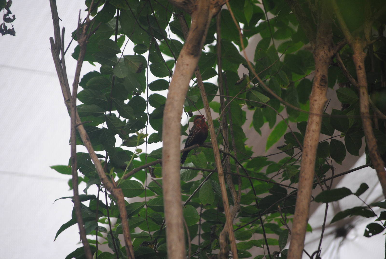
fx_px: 2576
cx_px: 193
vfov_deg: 5.7
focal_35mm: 240
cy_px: 130
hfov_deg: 8.6
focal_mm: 160
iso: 400
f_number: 5.3
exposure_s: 1/320
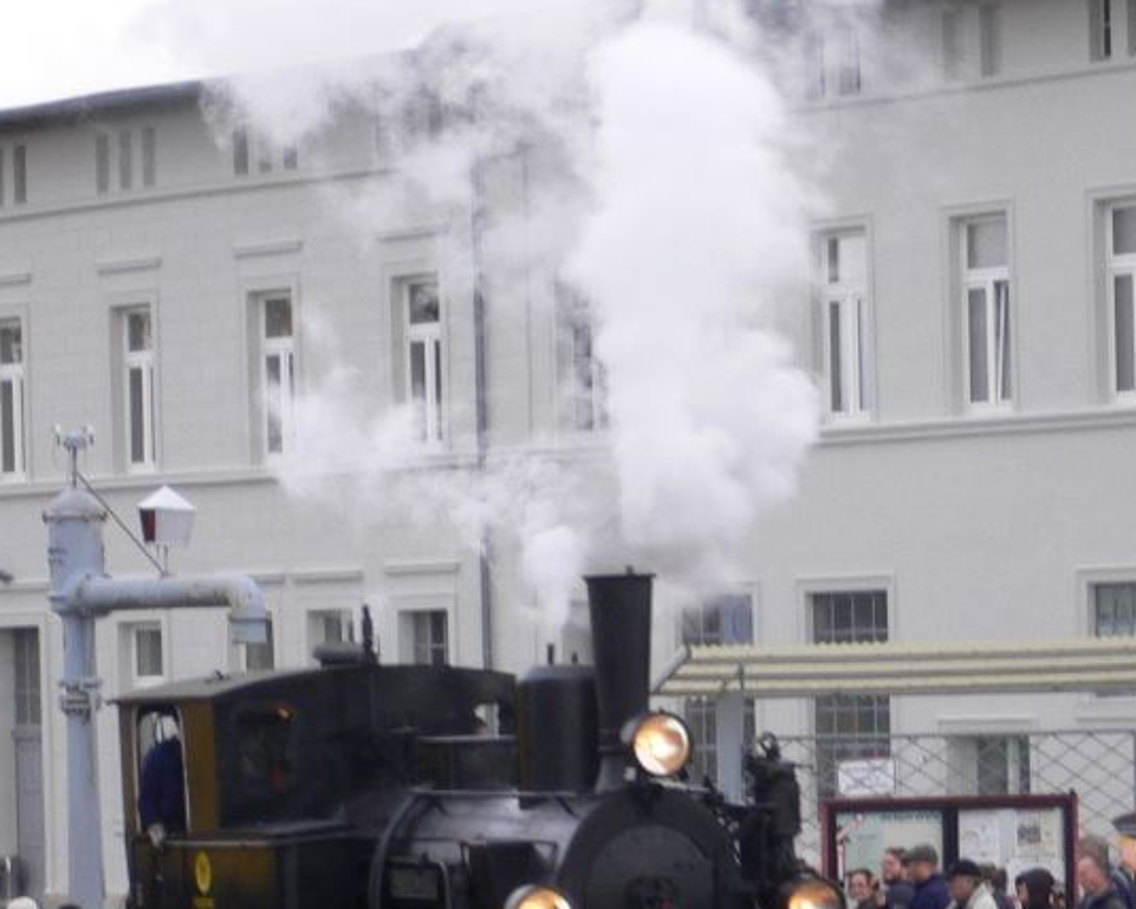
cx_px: 639
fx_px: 7733
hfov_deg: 8.4
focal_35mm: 230
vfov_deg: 6.7
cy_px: 833
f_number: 5
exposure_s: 1/40
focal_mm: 17.4
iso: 100
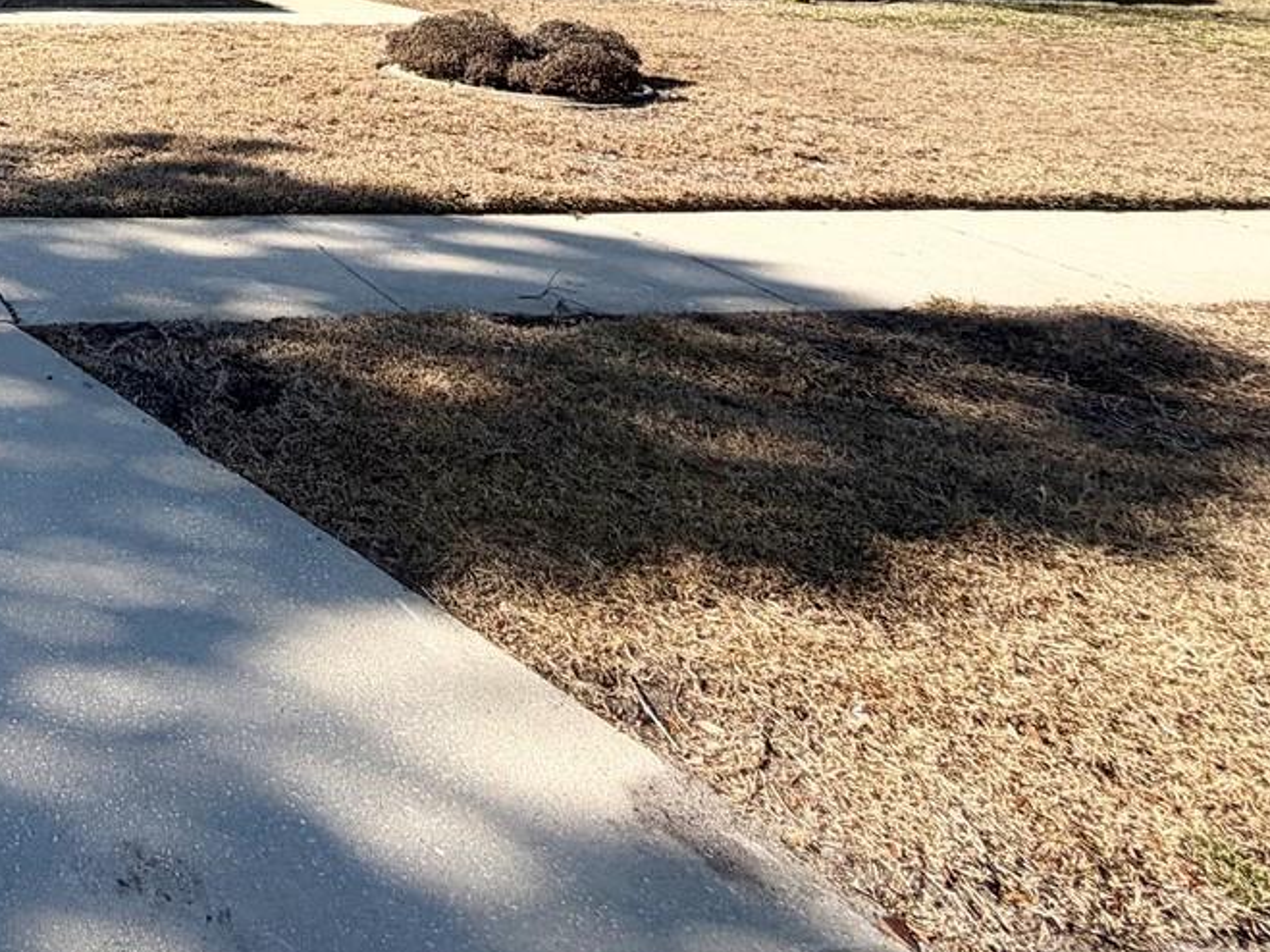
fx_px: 1247
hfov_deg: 40.7
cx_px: -195
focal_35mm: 34
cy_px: -145
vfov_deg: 34.7
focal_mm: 2.22
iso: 25
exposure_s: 1/770
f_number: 2.2
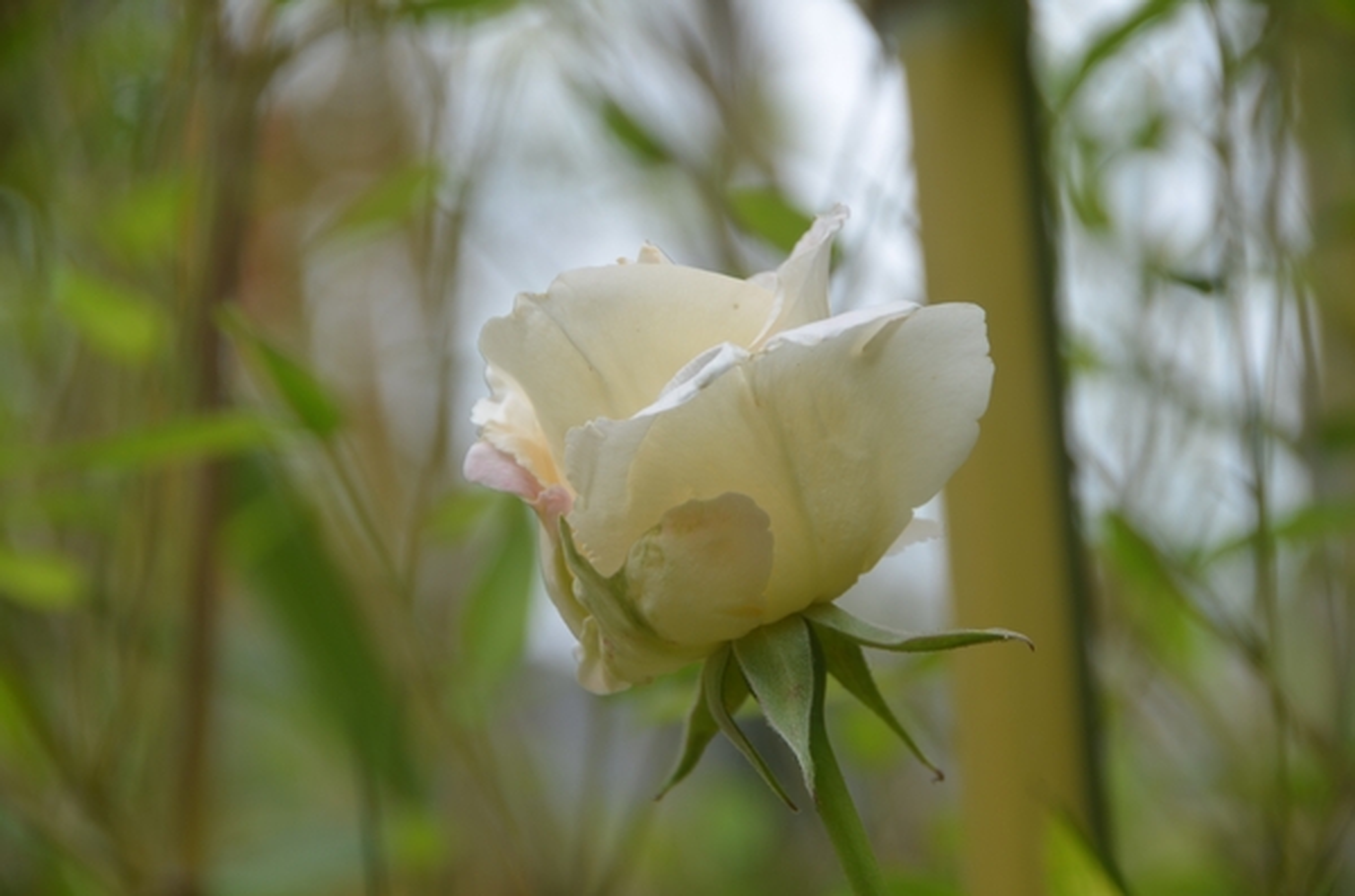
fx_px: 11265
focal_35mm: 300
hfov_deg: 6.9
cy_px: 448
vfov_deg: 4.6
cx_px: 678
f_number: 8
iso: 100
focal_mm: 200
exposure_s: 1/125
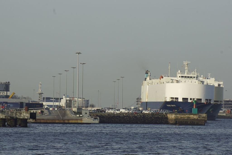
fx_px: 1547
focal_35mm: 240
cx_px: 116
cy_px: 78
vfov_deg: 5.7
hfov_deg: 8.6
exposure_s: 1/80
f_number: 13
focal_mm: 160
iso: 100
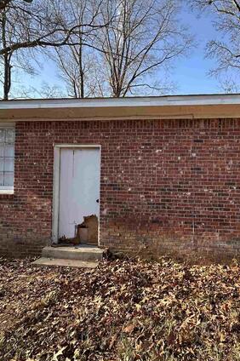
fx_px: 220
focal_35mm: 22
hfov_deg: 55.7
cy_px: 177
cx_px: 163
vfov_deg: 78.6
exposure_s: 1/266
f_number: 2.2
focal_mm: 2.22
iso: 40
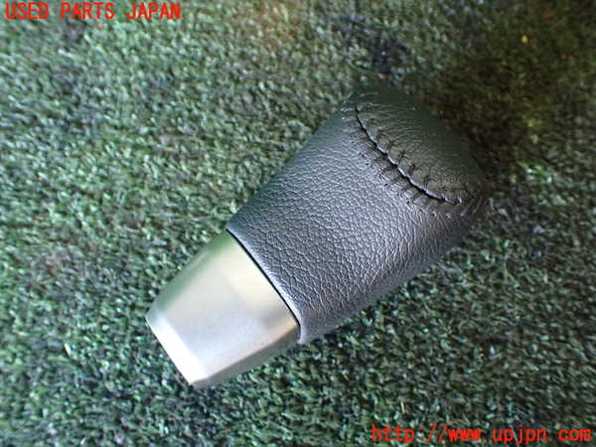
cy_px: 224
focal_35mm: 30
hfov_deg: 60.0
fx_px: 517
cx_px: 298
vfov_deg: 46.8
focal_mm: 5.4
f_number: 2.3
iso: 800
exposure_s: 1/30
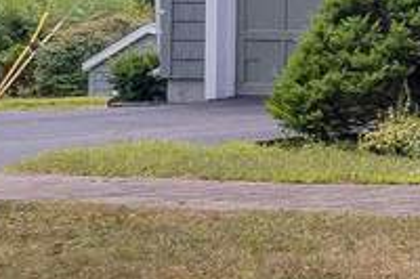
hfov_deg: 10.1
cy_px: -82
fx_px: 1644
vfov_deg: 9.5
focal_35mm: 141
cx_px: 1315
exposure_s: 1/80
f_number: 2.8
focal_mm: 8.38
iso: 100
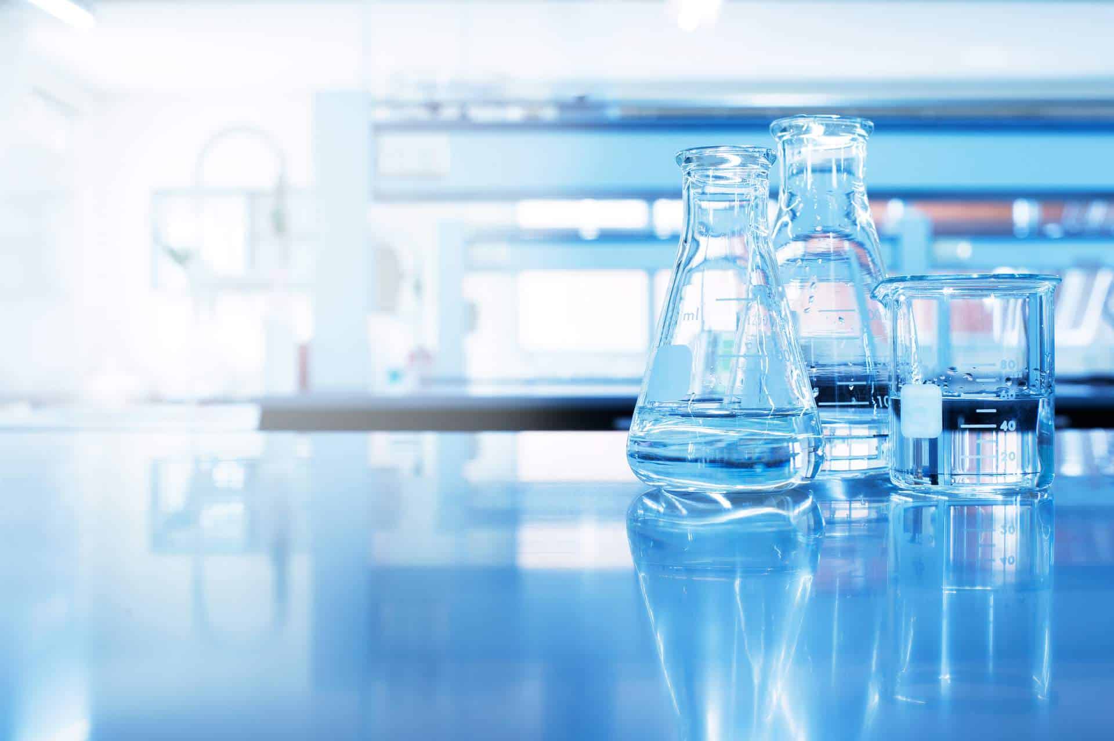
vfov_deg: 27.0
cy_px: 370
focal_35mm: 50
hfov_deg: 39.6
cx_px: 557
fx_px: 1546
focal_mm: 50
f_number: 5.6
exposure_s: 1/10
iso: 200
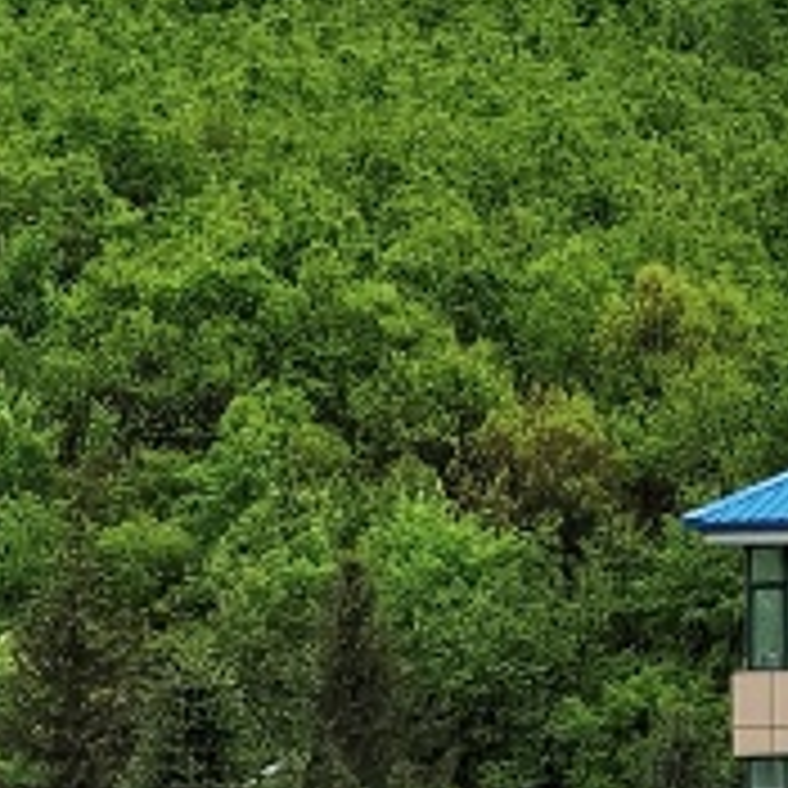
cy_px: -648
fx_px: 6876
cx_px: 473
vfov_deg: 6.4
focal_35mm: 267
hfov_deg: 6.6
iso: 50
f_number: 1.9
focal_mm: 6.71
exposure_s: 1/931
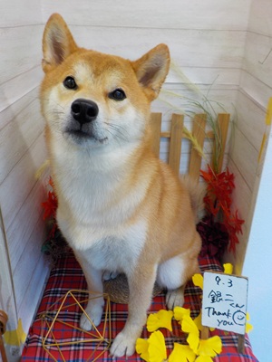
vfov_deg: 60.0
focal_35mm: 30
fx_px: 314
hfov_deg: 46.8
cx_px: 136
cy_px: 181
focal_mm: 4.1
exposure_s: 1/30
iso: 125
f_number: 3.3
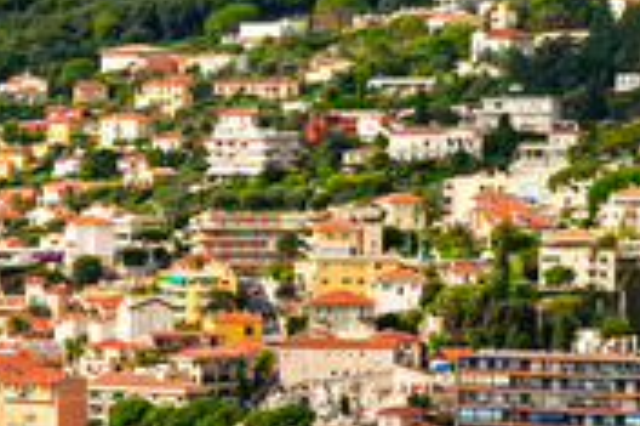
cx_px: -604
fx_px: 4795
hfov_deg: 7.4
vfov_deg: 5.1
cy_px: 533
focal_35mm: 270
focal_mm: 56
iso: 100
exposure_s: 1/125
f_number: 13
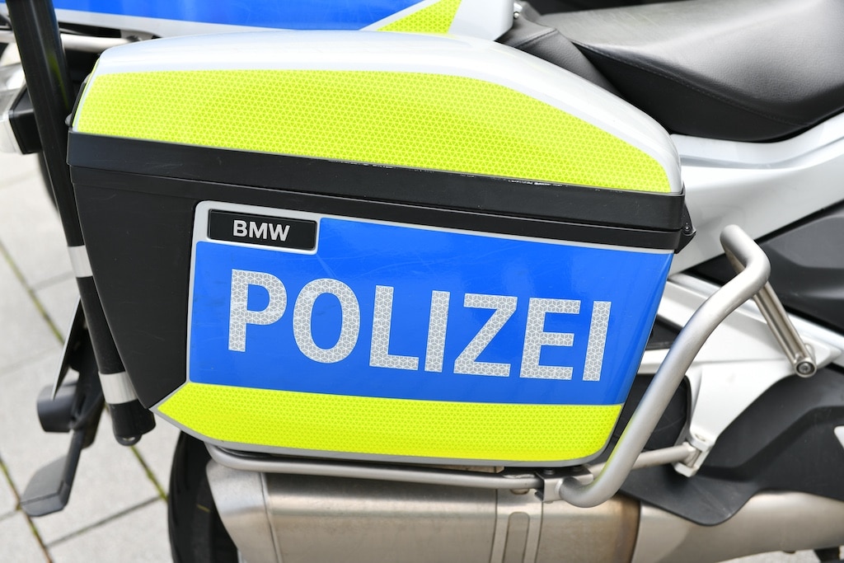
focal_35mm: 70
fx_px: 1641
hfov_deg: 28.8
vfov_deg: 19.5
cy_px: 282
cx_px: 422
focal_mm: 70
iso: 64
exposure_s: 1/100
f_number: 5
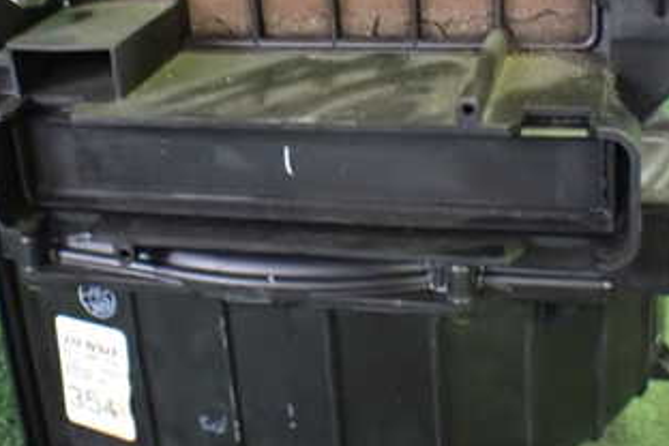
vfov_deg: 22.3
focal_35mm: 60
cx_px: 358
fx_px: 1115
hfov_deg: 33.4
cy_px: 79
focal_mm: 5.4
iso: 1250
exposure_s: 1/30
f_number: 2.3
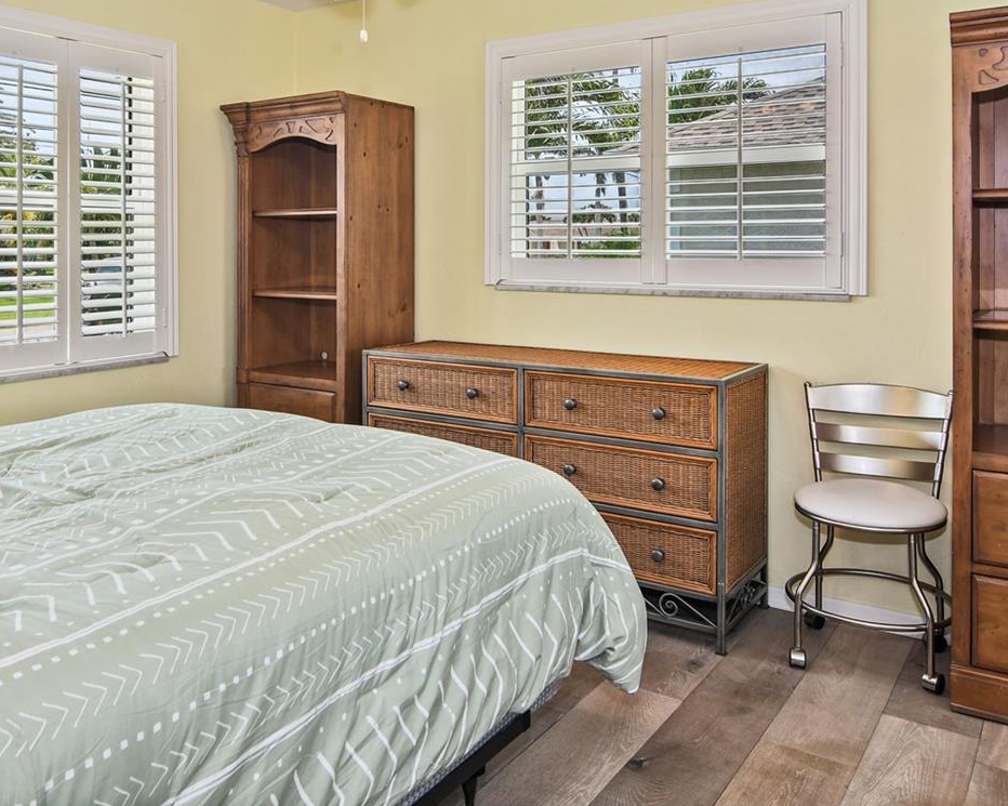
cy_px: 243
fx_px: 865
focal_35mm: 29
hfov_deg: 59.9
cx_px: 396
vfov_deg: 48.7
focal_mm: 12
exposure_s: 1/30
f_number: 8
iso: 200
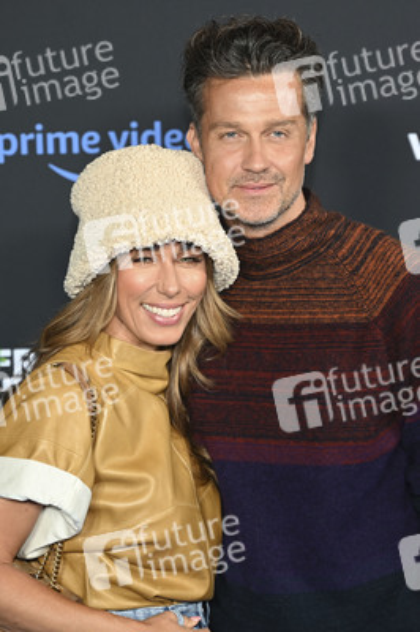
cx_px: 210
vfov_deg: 27.0
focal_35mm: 75
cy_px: 316
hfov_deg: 18.2
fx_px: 1315
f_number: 2.8
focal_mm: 75
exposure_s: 1/125
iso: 400
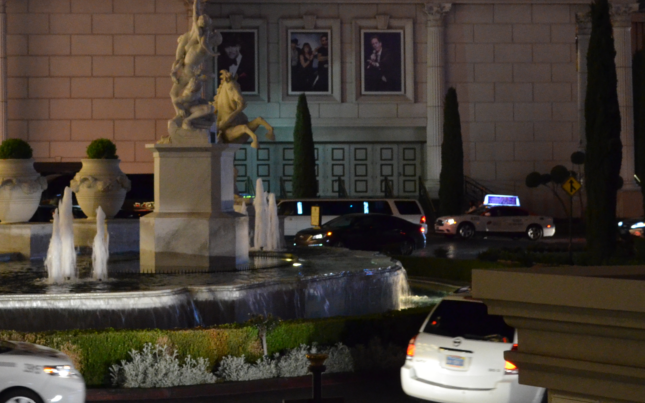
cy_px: 58
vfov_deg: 11.6
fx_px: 1969
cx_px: 106
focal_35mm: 112
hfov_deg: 18.4
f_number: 5.3
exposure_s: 1/30
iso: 3200
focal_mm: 40
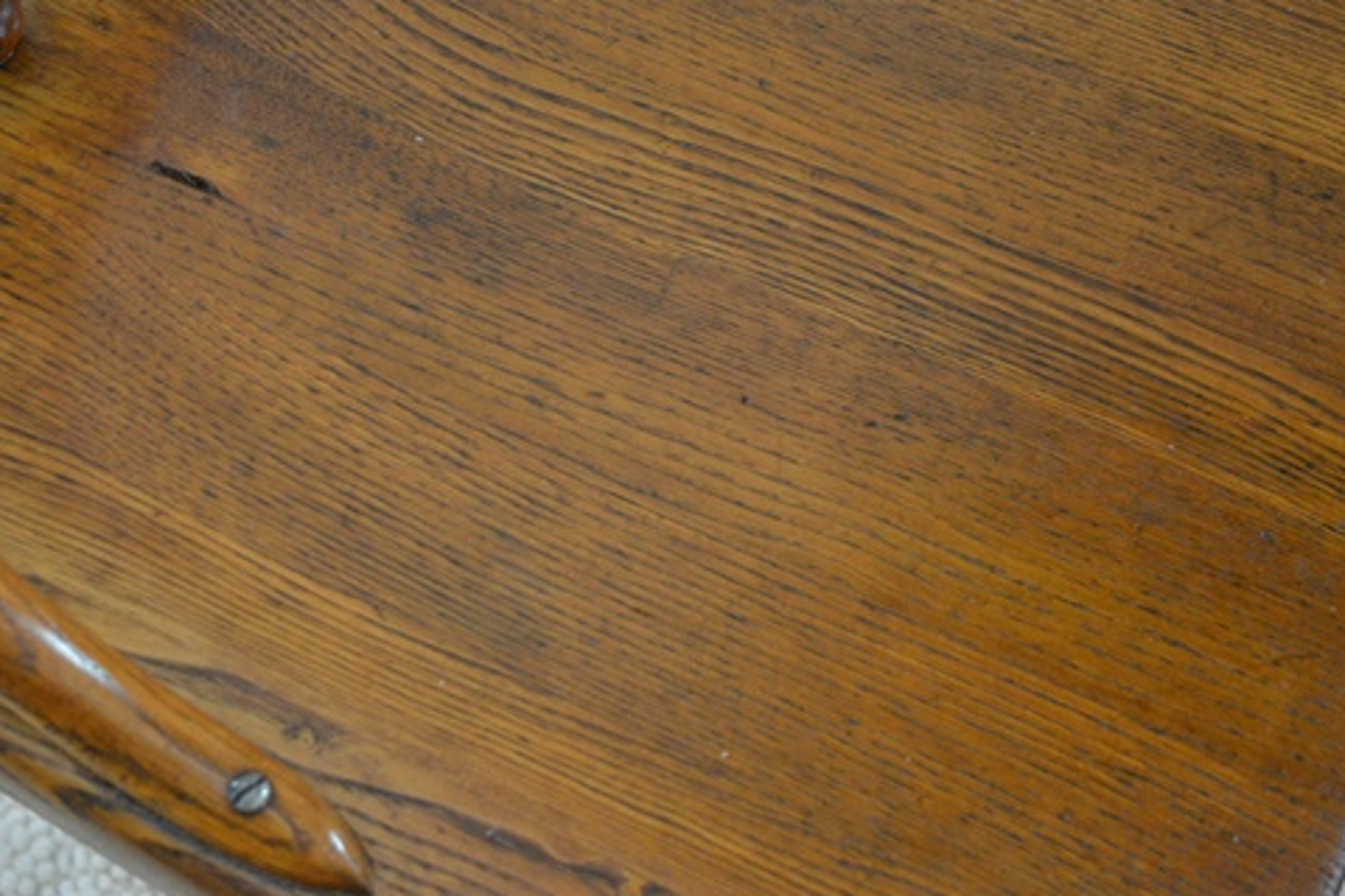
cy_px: 367
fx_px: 2802
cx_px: 569
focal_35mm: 75
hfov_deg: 27.0
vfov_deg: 18.2
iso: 1600
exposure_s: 1/30
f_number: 5.3
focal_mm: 40
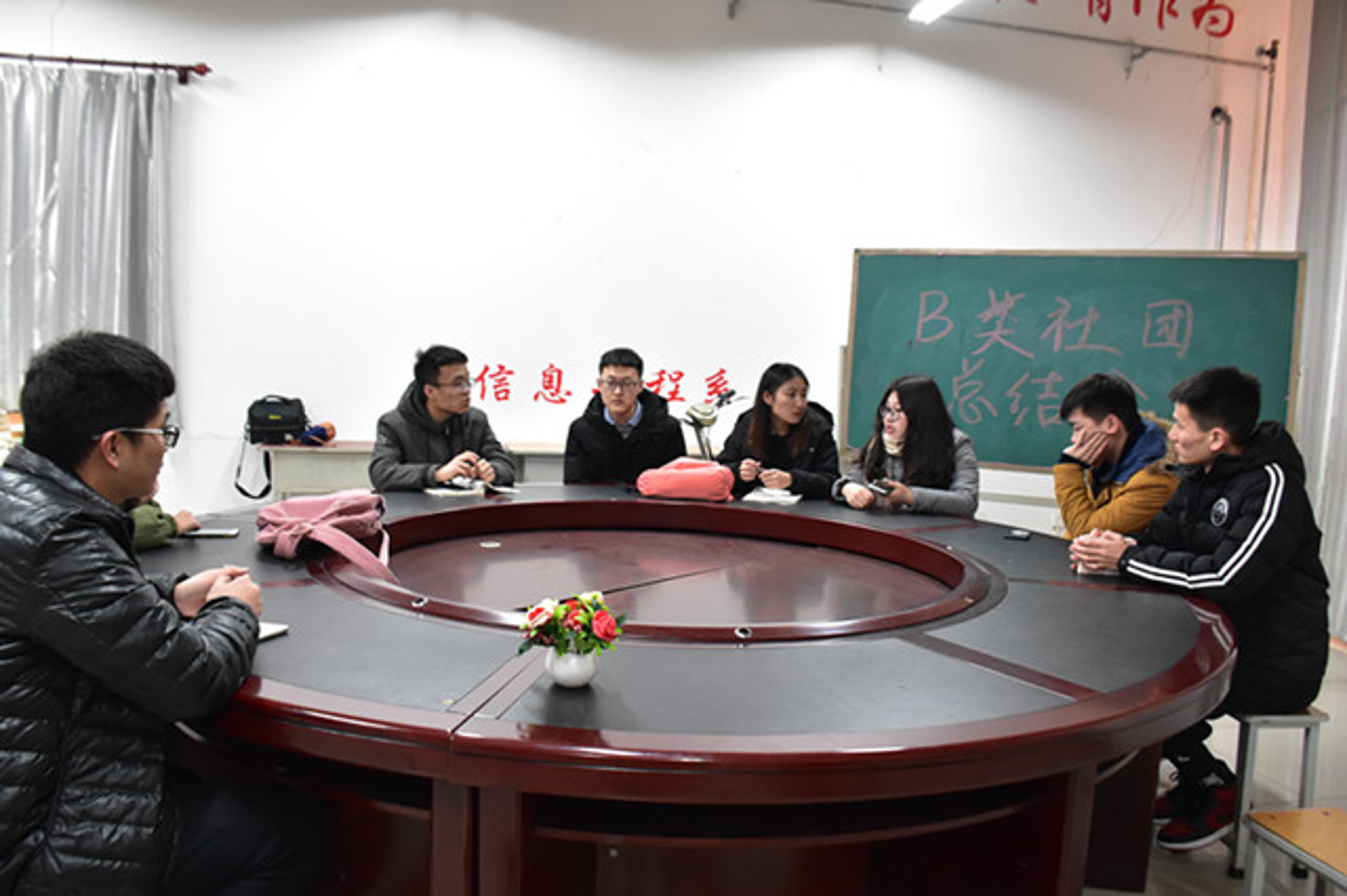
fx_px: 1010
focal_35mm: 27
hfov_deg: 67.4
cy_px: 448
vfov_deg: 47.9
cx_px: 674
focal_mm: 18
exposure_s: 1/40
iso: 1600
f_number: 5.6
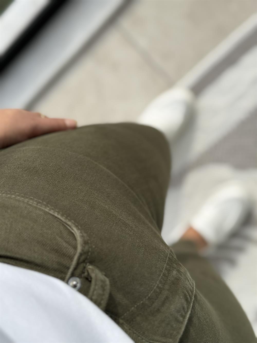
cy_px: 172
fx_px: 475
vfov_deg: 39.7
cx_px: 128
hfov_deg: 30.3
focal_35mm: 48
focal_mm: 6.76
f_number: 1.78
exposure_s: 1/592
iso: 80
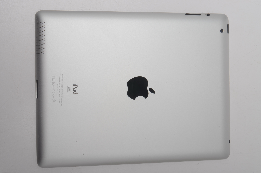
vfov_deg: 25.0
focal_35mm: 54
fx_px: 391
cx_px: 130
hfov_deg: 36.9
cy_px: 86
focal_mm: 36
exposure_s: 1/160
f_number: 29
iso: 100
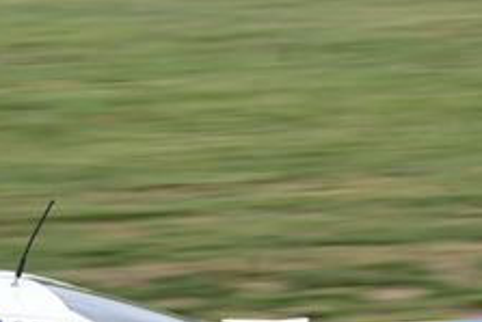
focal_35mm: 1183
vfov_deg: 1.2
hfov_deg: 1.7
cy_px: 294
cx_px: -197
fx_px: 15849
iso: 400
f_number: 13
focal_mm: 220
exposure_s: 1/250
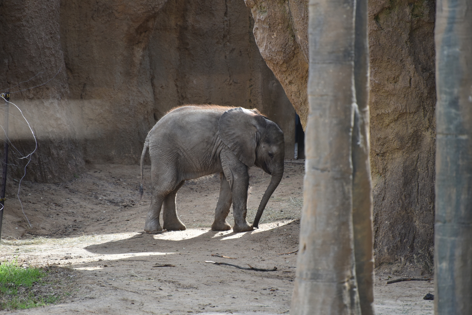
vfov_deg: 4.6
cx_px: 236
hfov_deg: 6.9
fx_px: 3934
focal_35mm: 300
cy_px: 158
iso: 450
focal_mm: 300
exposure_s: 1/640
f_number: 5.6
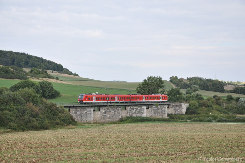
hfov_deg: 23.4
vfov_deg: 15.7
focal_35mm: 87
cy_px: 82
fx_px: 591
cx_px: 122
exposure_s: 1/500
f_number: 7.1
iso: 320
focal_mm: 58
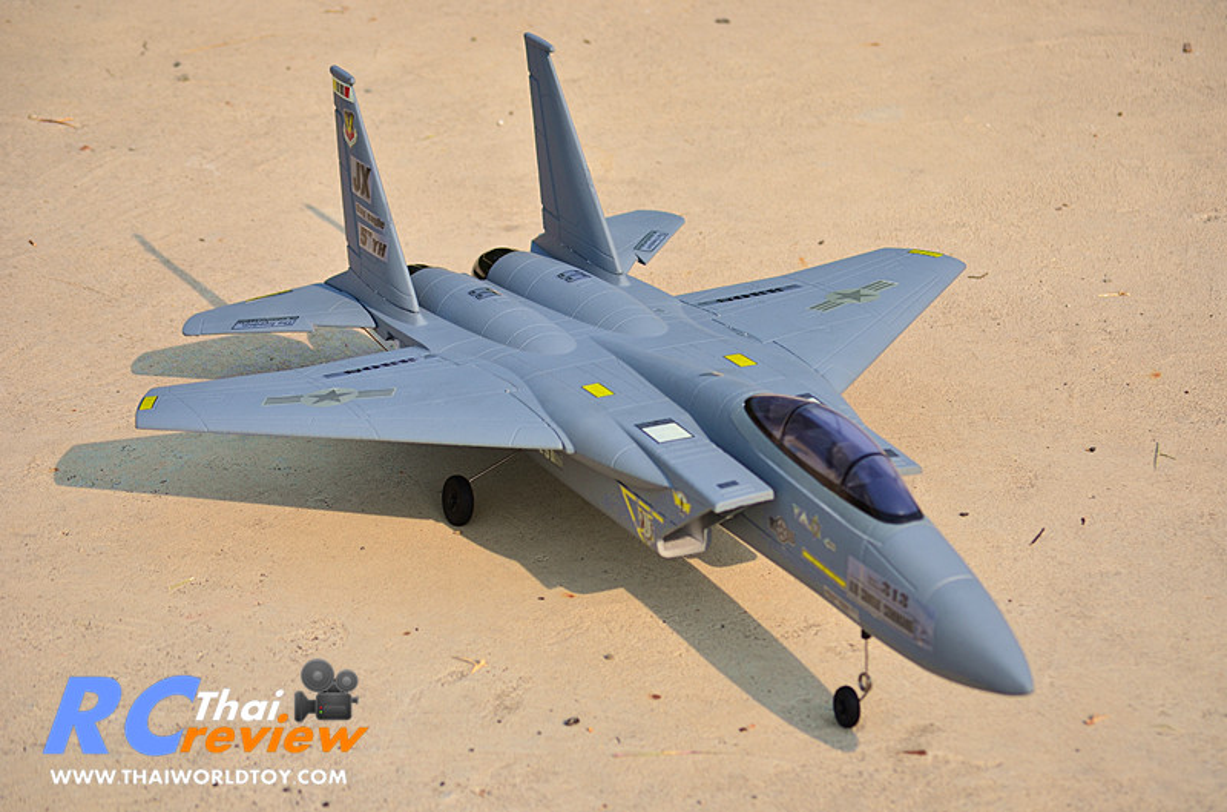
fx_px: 3672
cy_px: 406
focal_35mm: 108
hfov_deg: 19.0
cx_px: 614
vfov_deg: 12.6
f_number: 5.6
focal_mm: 72
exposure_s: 1/500
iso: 100
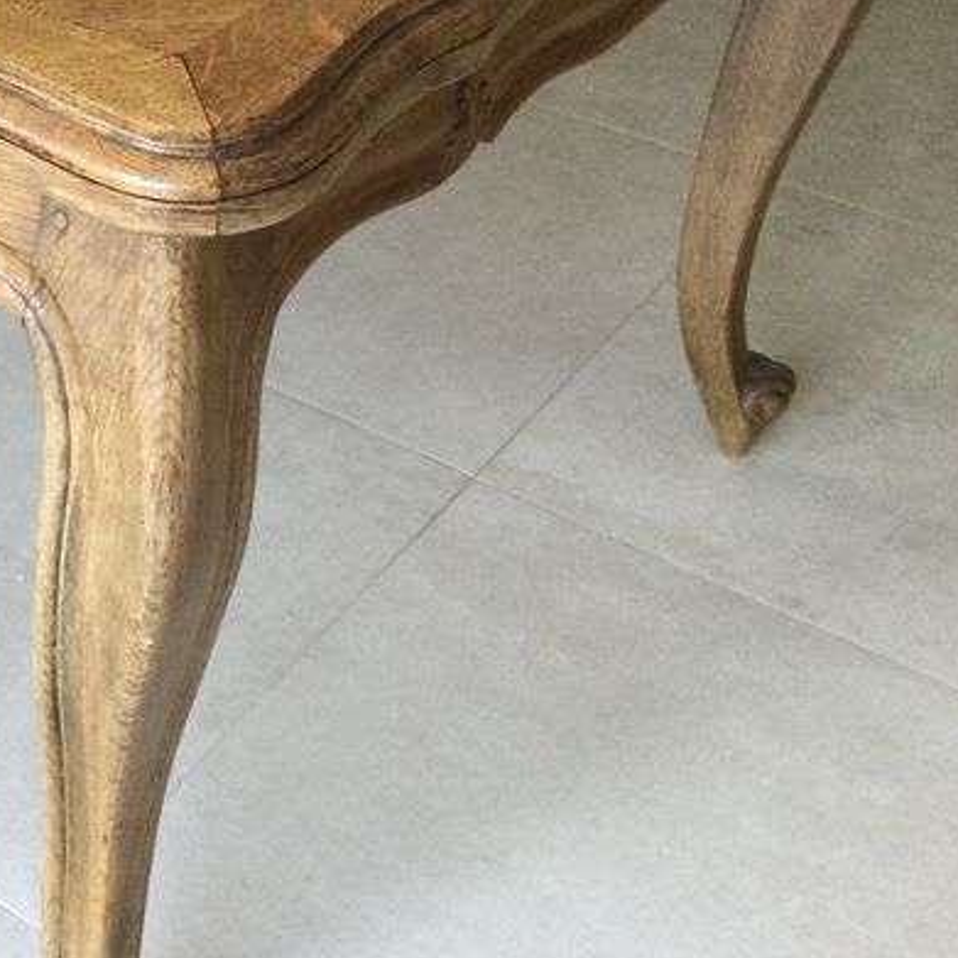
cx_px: -218
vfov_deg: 24.2
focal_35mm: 70
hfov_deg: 22.5
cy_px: 172
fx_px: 2192
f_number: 2.4
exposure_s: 1/33
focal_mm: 3.3
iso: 100
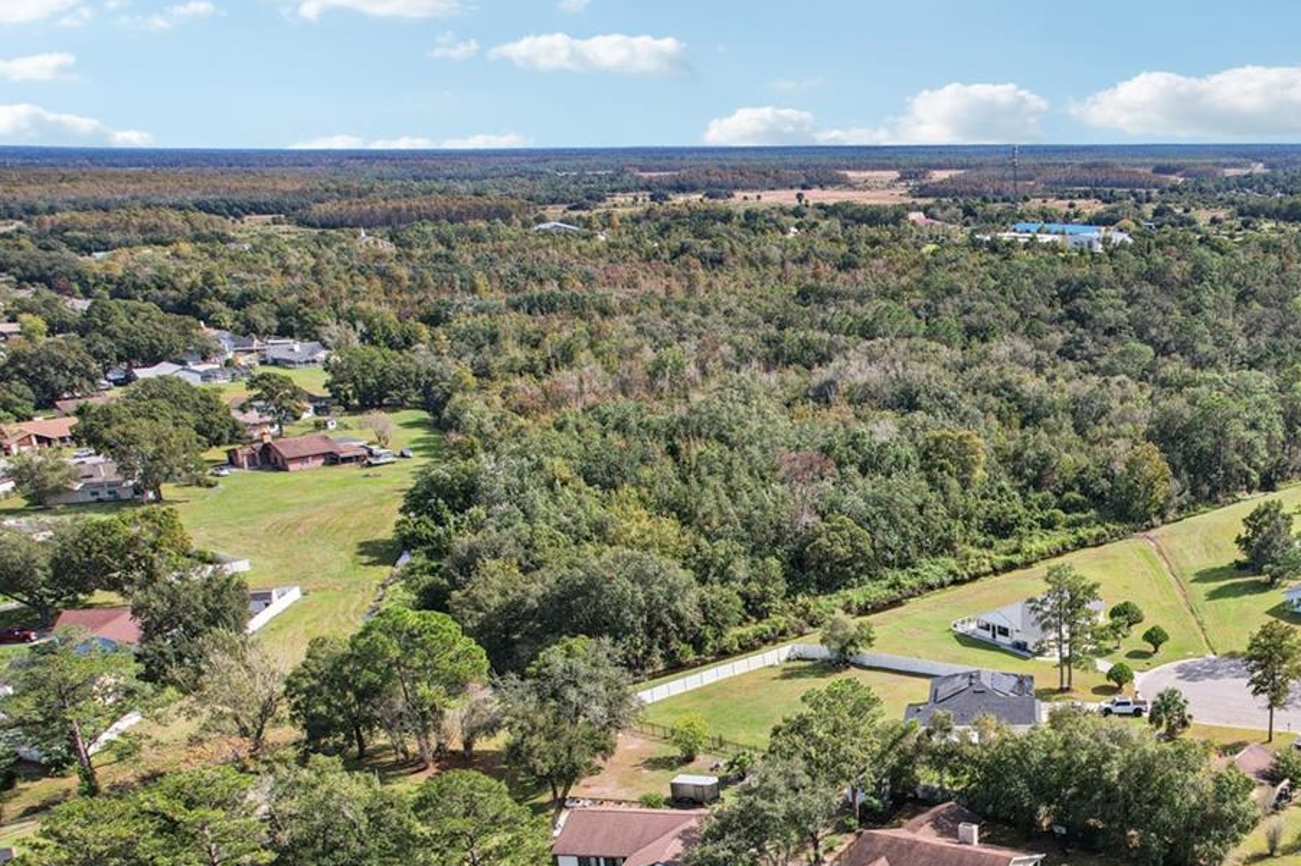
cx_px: 1106
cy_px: 703
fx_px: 1409
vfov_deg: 33.1
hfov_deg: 46.0
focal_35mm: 39
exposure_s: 1/2000
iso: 130
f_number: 2.8
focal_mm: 8.4
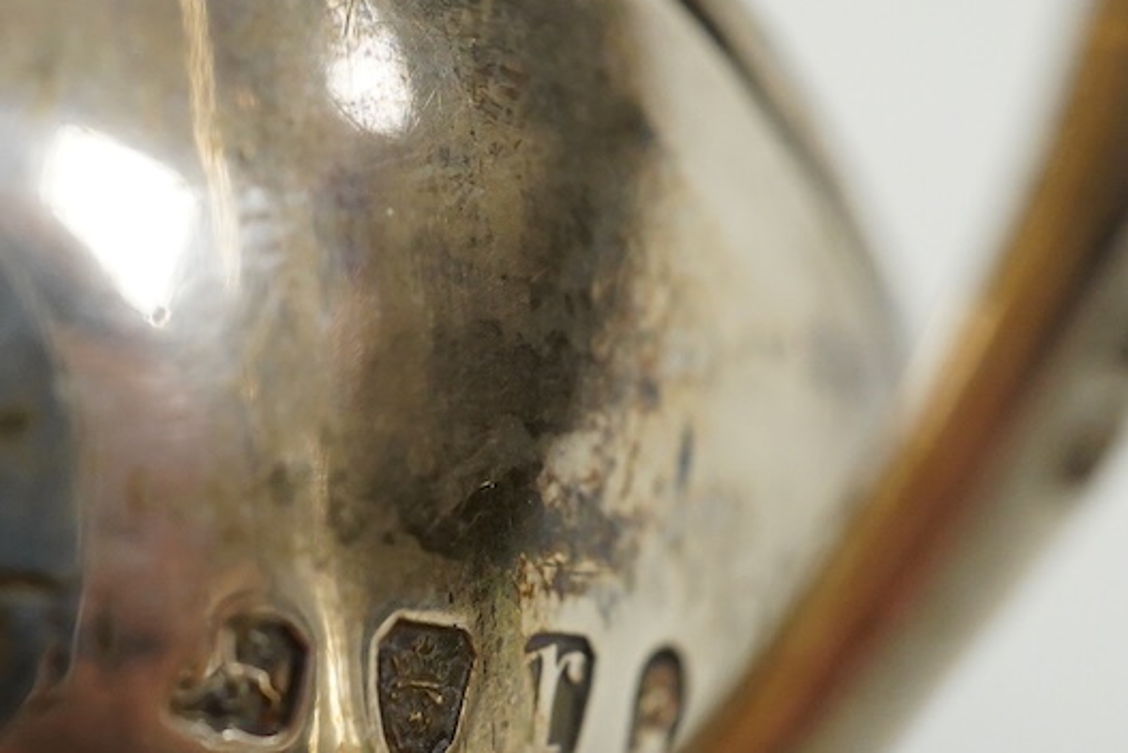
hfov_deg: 21.1
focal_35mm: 96
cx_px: 348
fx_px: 3010
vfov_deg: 14.0
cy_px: 770
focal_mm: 30
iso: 2500
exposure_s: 1/200
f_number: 9
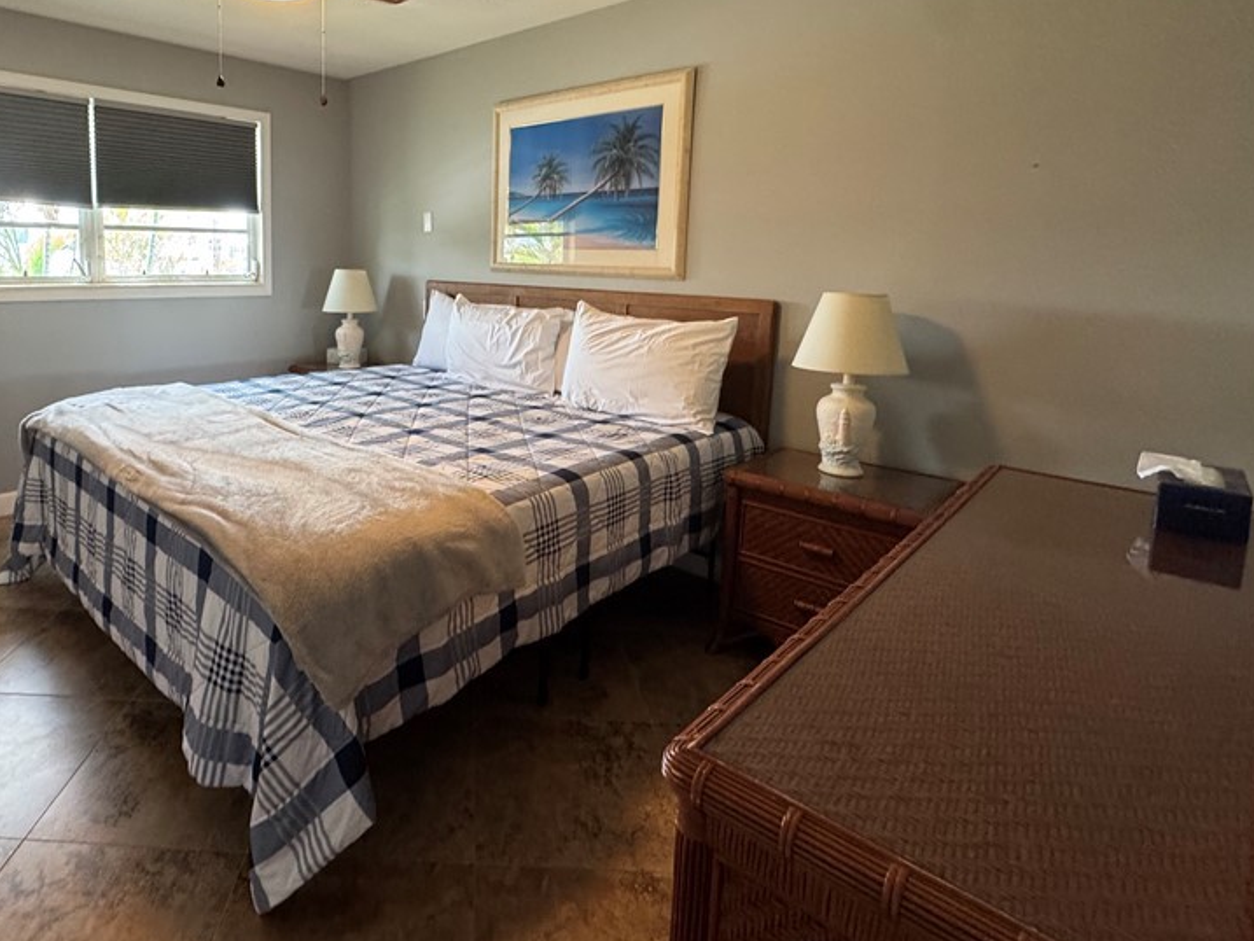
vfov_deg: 64.8
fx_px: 725
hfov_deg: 79.6
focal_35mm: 20
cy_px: 341
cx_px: 439
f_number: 2.2
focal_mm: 2.22
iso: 320
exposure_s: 1/60
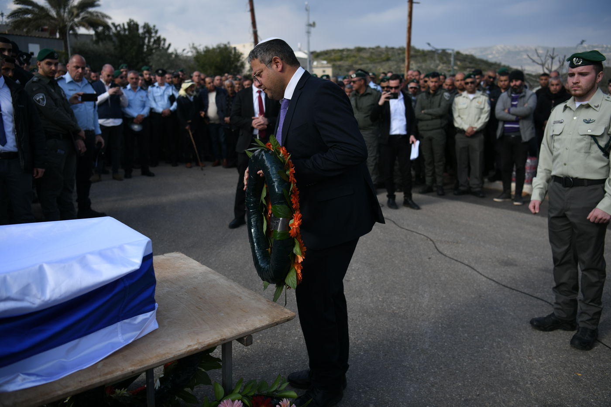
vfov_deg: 42.3
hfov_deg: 60.3
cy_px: 204
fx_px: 526
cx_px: 306
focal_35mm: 31
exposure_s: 1/1600
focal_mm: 31
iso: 125
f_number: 3.2
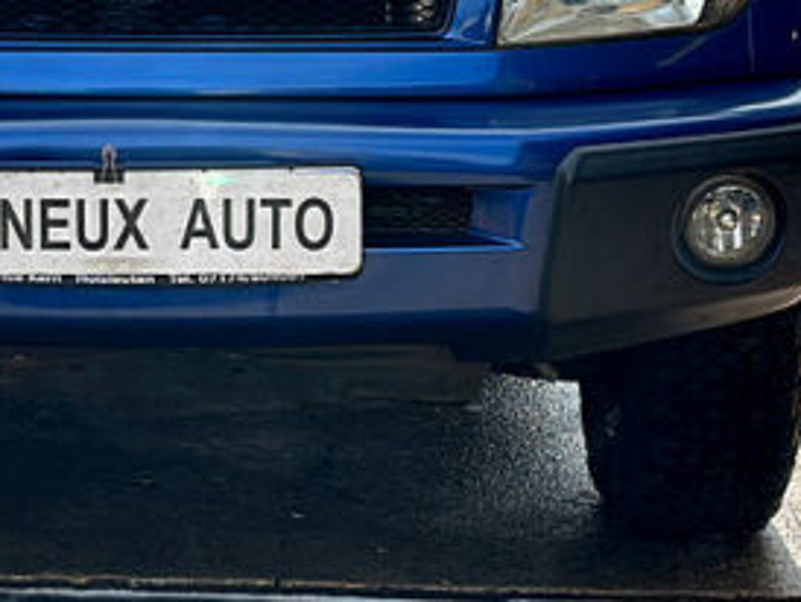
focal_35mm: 140
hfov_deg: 14.0
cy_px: -79
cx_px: 178
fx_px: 3242
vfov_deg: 10.5
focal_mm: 6.86
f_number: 1.78
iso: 64
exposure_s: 1/2114
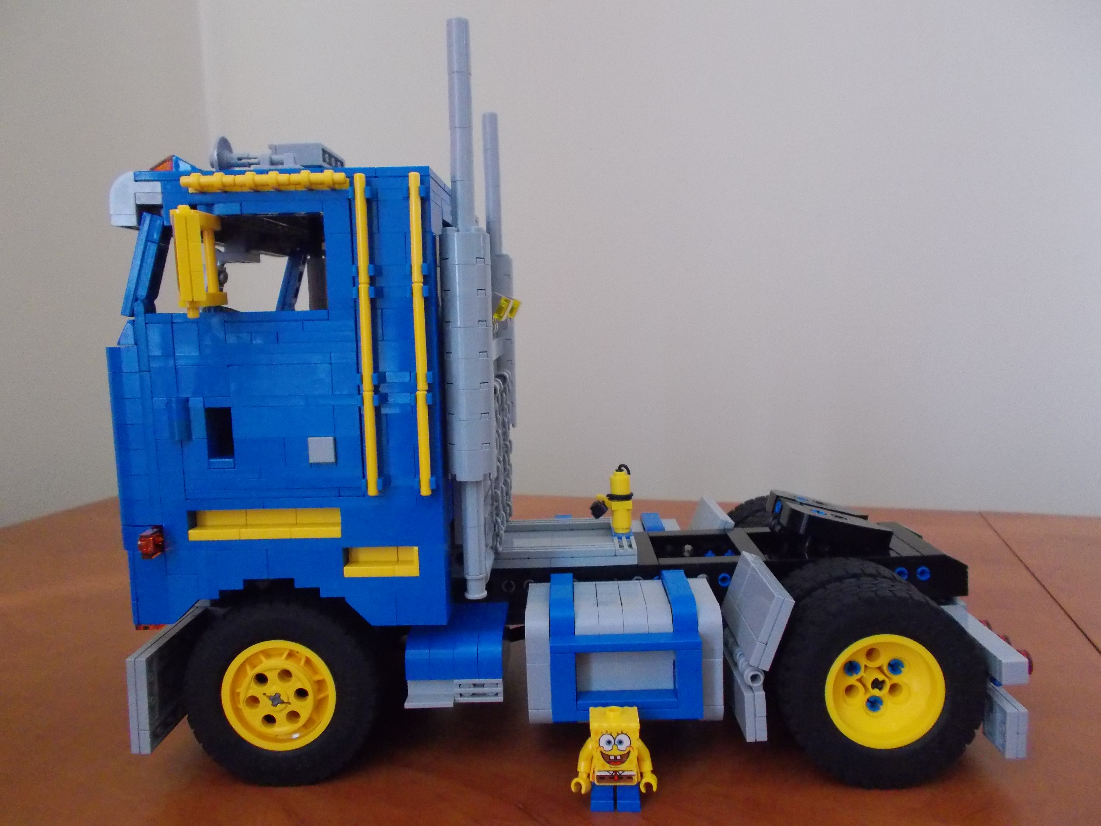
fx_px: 827
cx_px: 550
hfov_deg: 67.3
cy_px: 413
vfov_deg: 53.1
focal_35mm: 26
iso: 800
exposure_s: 1/20
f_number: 3.2
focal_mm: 4.6
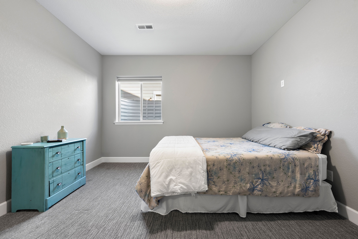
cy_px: 120
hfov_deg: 104.2
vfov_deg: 81.3
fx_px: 139
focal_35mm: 14
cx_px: 179
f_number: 8
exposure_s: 1
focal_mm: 14
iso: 640
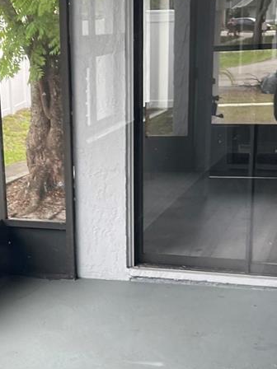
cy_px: 285
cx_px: 15
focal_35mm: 67
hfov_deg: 21.3
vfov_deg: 28.5
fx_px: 715
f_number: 1.6
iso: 40
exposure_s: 1/121
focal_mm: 5.1
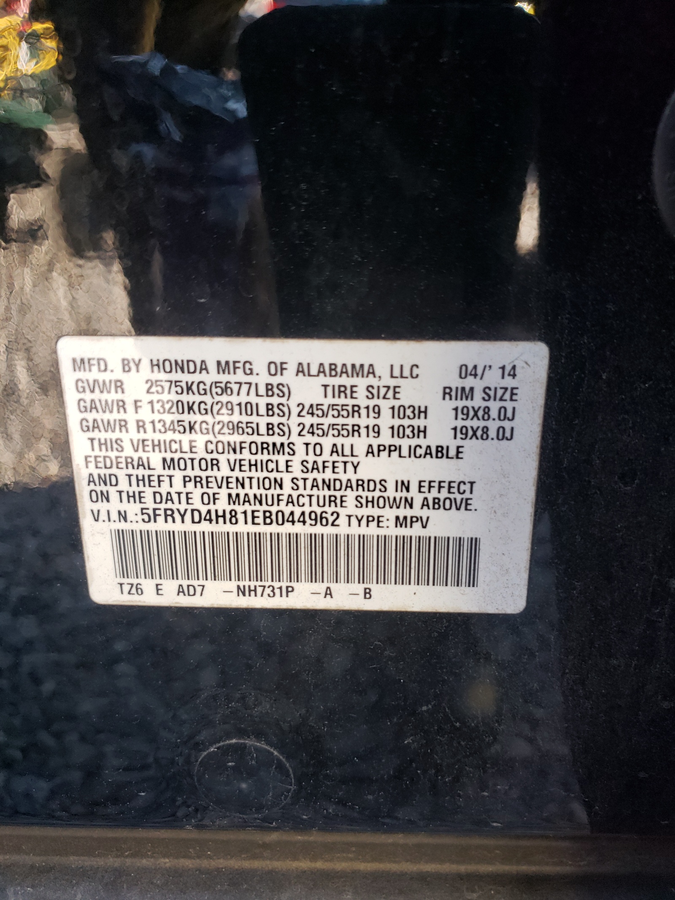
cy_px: 450
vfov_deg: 67.3
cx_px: 338
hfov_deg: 53.1
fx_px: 676
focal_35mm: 26
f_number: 1.5
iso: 84
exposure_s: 1/120
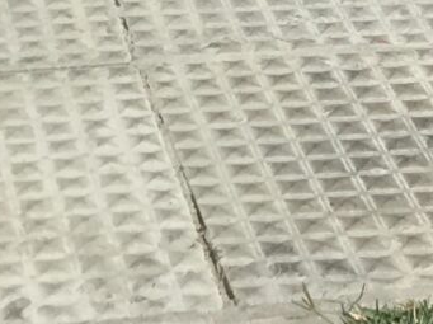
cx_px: -53
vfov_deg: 6.1
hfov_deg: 9.0
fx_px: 2724
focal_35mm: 218
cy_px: -794
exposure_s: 1/1538
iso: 25
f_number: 2.2
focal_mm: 4.15
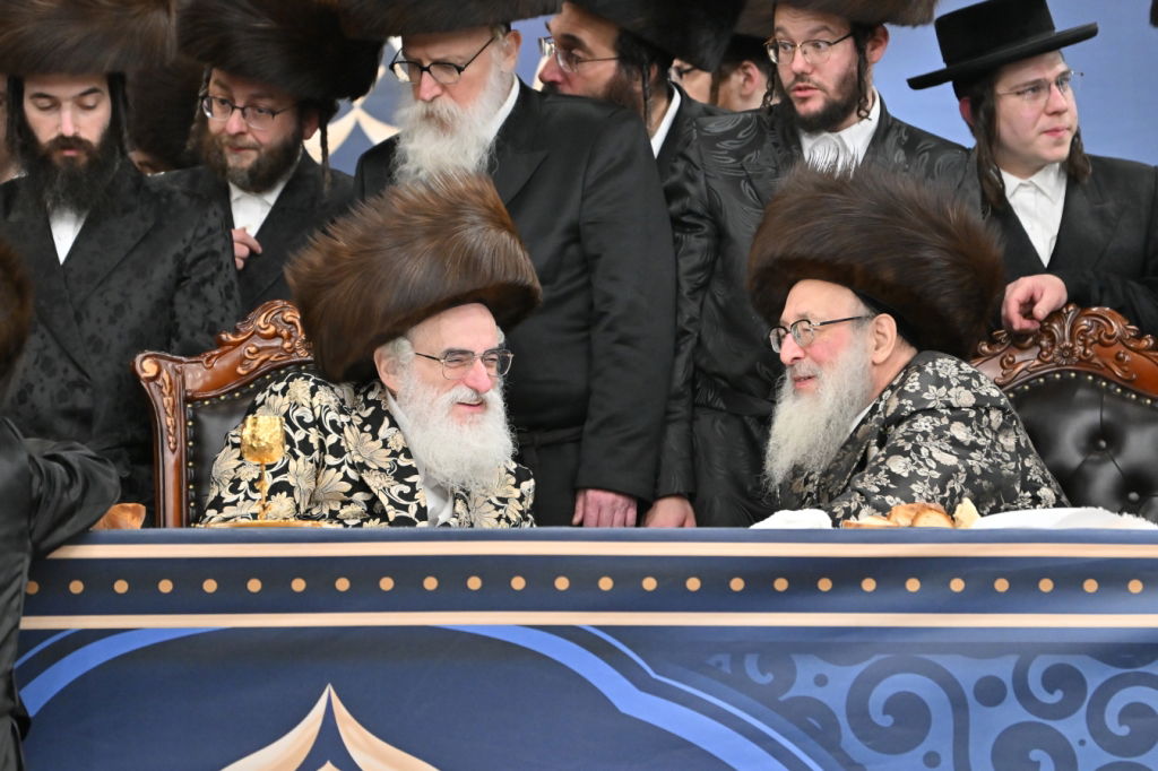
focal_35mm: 300
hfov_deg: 6.9
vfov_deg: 4.6
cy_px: 386
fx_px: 9646
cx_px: 579
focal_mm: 200
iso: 1600
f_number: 2.8
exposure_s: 1/400
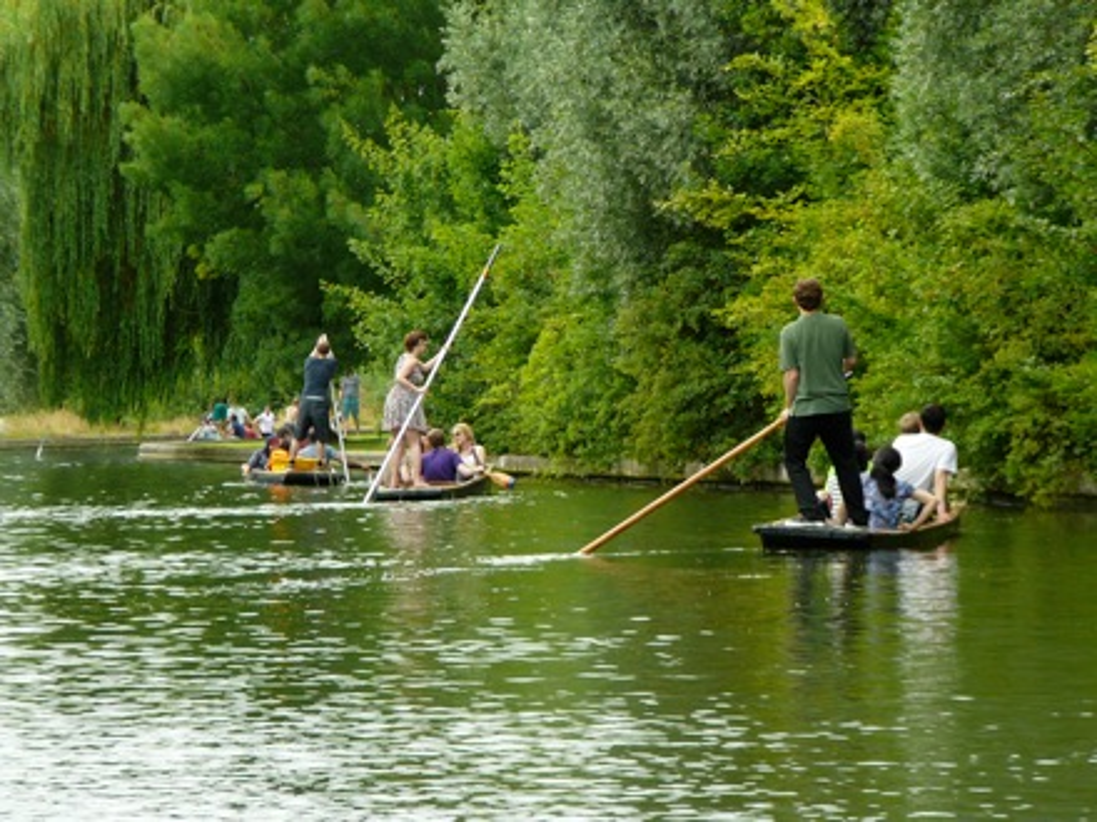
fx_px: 6465
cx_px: 548
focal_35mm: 204
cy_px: 411
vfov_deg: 7.3
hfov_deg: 9.7
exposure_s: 1/100
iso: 80
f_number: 4.1
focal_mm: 30.3
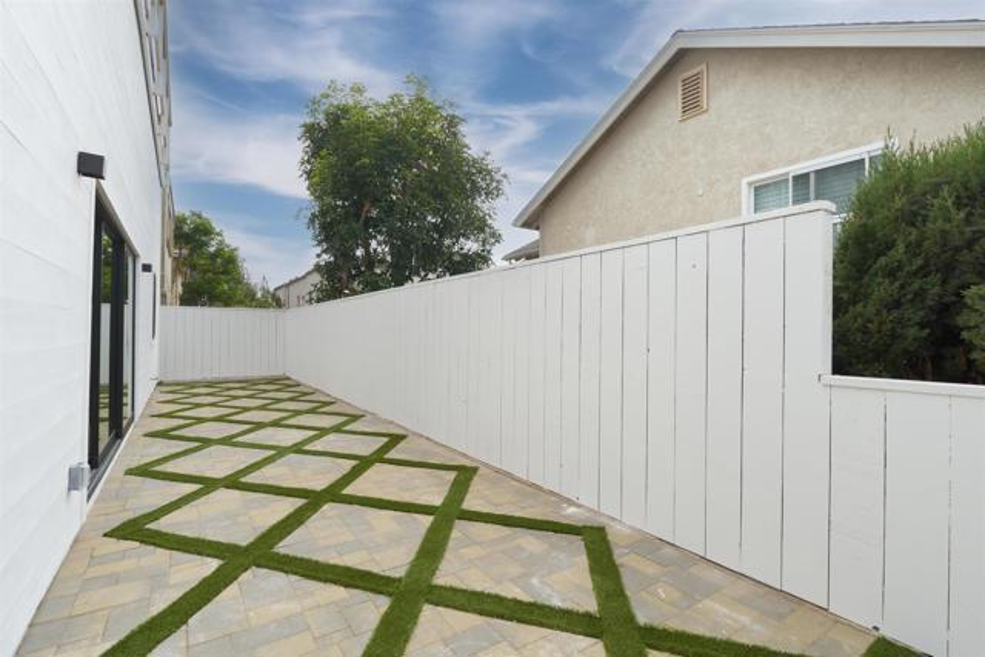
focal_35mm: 16
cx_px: 492
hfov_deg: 95.0
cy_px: 328
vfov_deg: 72.1
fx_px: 452
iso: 100
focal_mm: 16.5
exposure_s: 1/80
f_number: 8
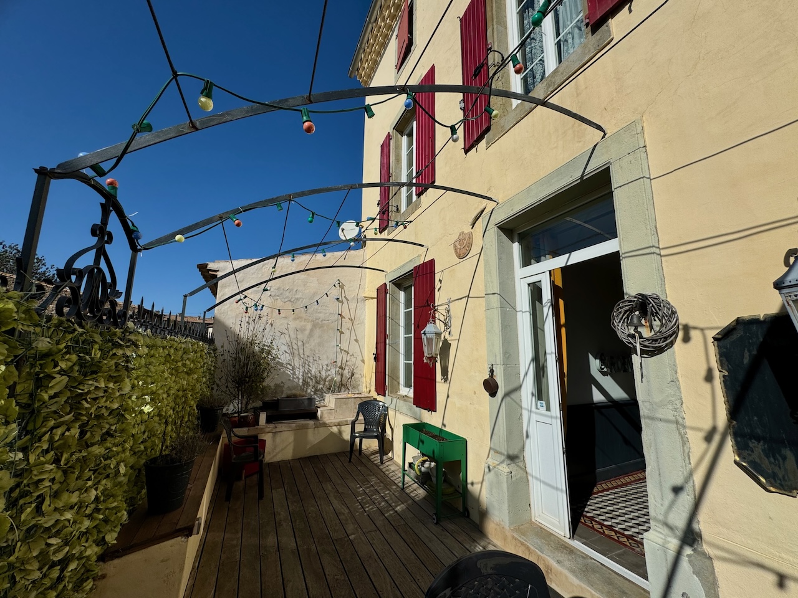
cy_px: 299
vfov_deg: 85.7
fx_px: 323
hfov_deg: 102.1
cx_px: 399
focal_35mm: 14
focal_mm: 2.22
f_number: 2.2
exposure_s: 1/4367
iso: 40
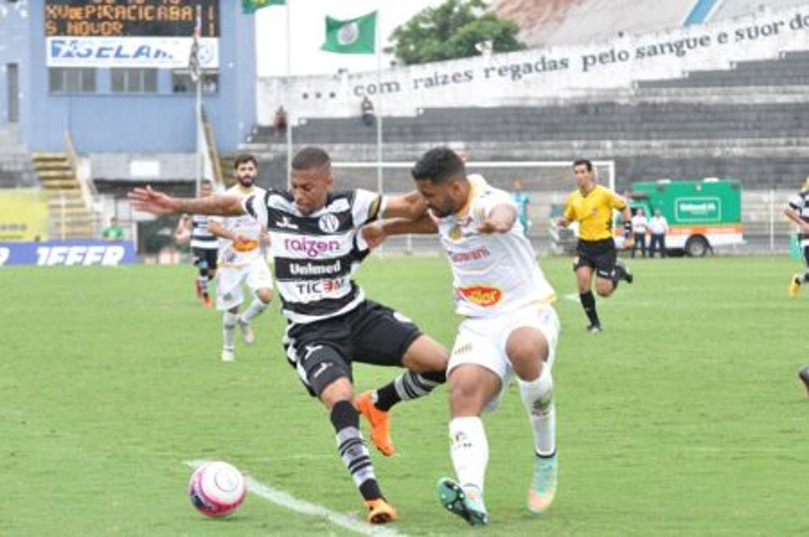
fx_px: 4209
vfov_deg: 7.3
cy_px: 268
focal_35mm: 188
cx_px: 404
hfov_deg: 11.0
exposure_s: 1/800
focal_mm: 125
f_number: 5.6
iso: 1600
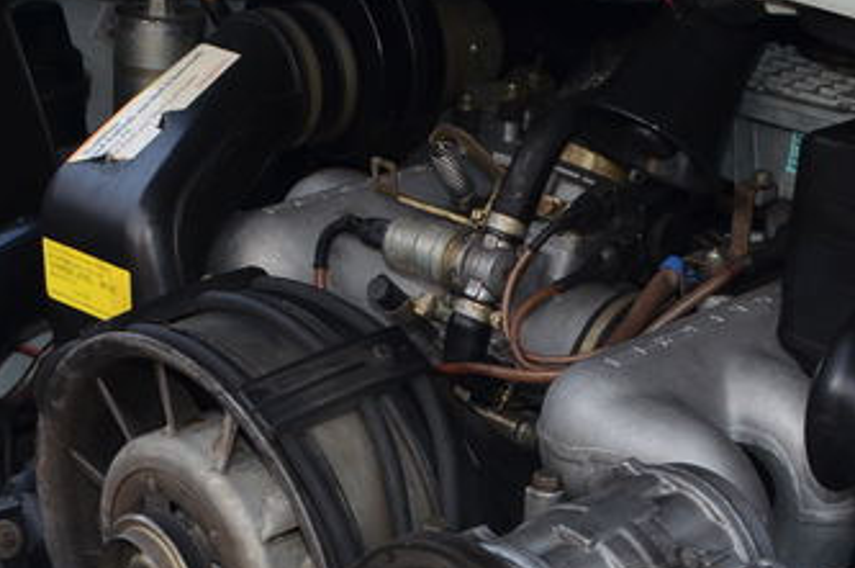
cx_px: 467
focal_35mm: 76
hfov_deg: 26.7
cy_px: 475
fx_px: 1802
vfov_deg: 17.7
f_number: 3.8
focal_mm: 22
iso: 500
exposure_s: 1/60
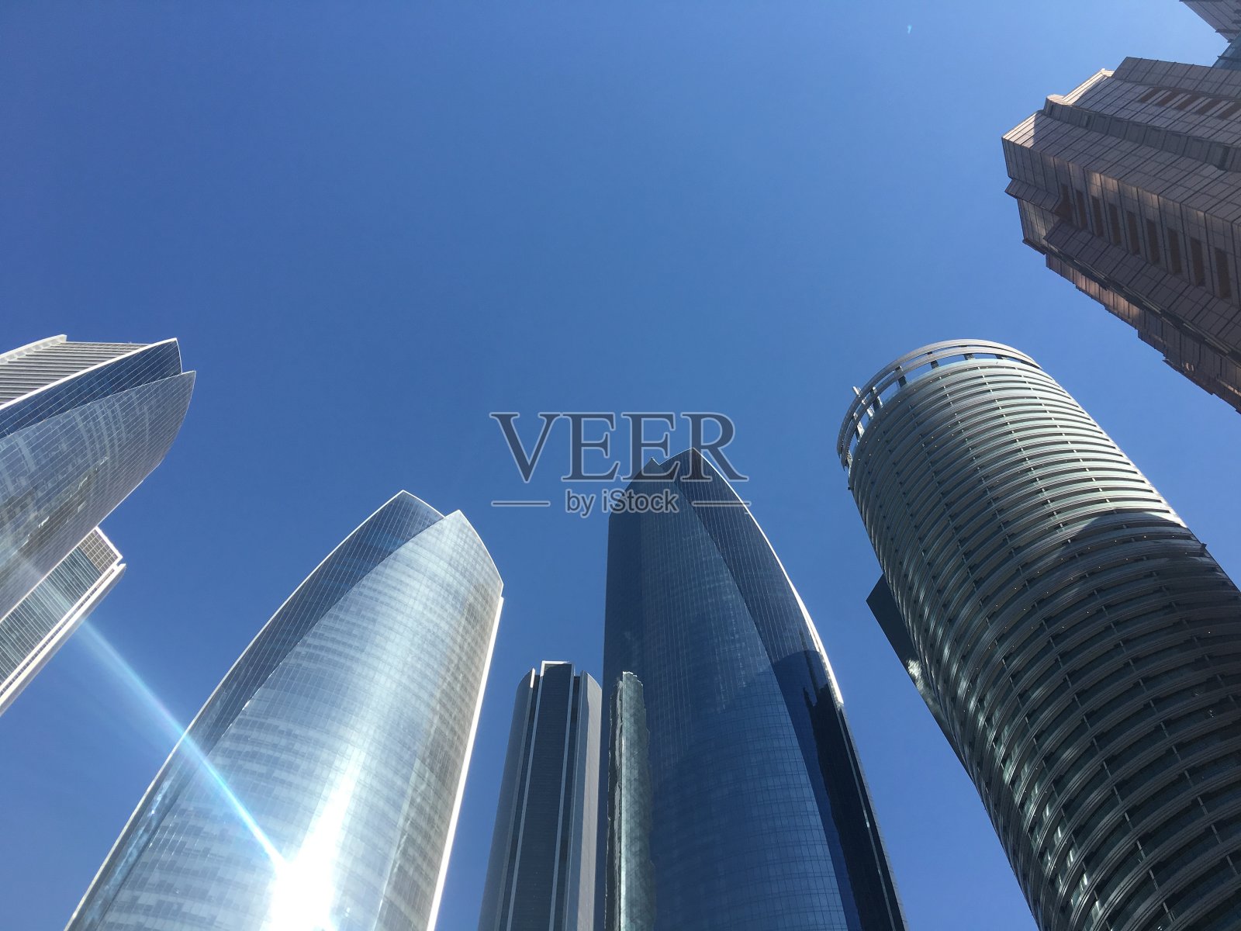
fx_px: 1040
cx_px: 620
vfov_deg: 48.2
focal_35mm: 29
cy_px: 466
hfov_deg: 61.7
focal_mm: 4.15
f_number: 2.2
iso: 25
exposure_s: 1/1479
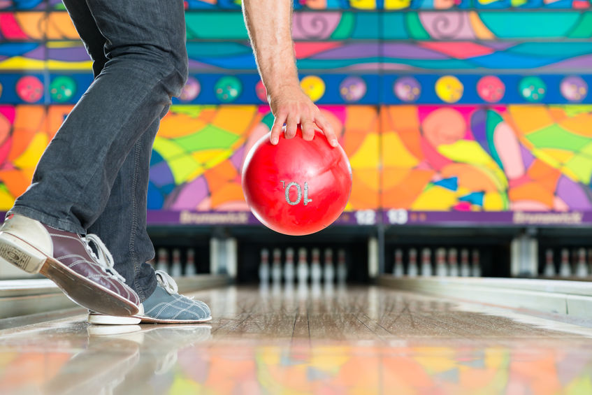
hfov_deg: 19.5
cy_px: 198
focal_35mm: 105
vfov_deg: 13.0
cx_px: 296
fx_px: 1727
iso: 200
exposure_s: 1/160
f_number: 6.3
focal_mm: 105
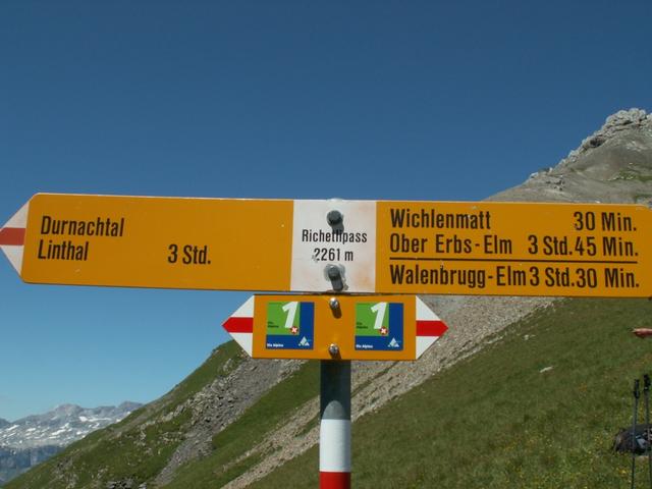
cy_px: 244
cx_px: 326
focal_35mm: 40
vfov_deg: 36.0
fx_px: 753
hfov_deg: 46.8
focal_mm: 6.6
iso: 50
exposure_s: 1/250
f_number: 7.1
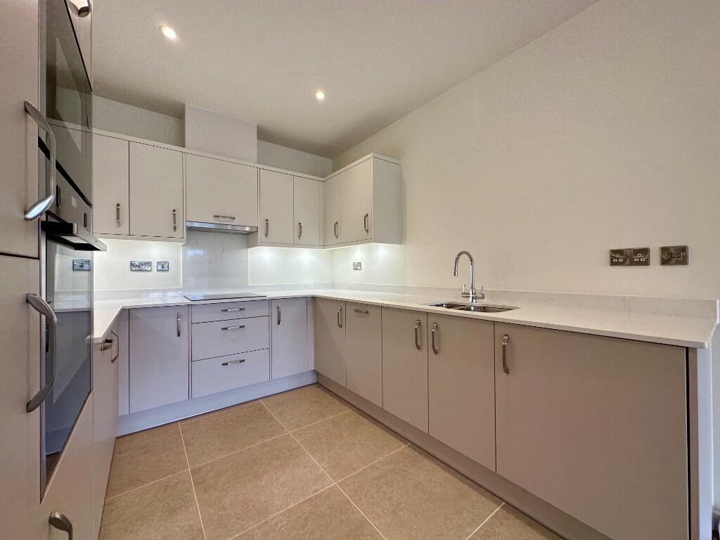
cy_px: 270
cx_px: 360
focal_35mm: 14
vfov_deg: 85.7
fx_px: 291
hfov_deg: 102.1
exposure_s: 1/100
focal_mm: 2.22
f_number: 2.2
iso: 100
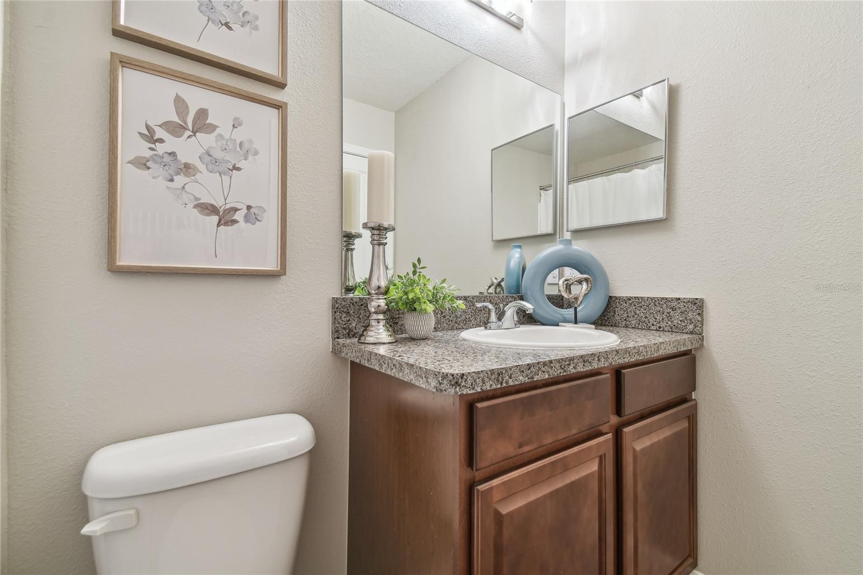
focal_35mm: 15
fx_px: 359
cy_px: 288
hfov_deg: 100.4
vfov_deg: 77.3
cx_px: 432
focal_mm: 10
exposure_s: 2.5
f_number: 7.1
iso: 100
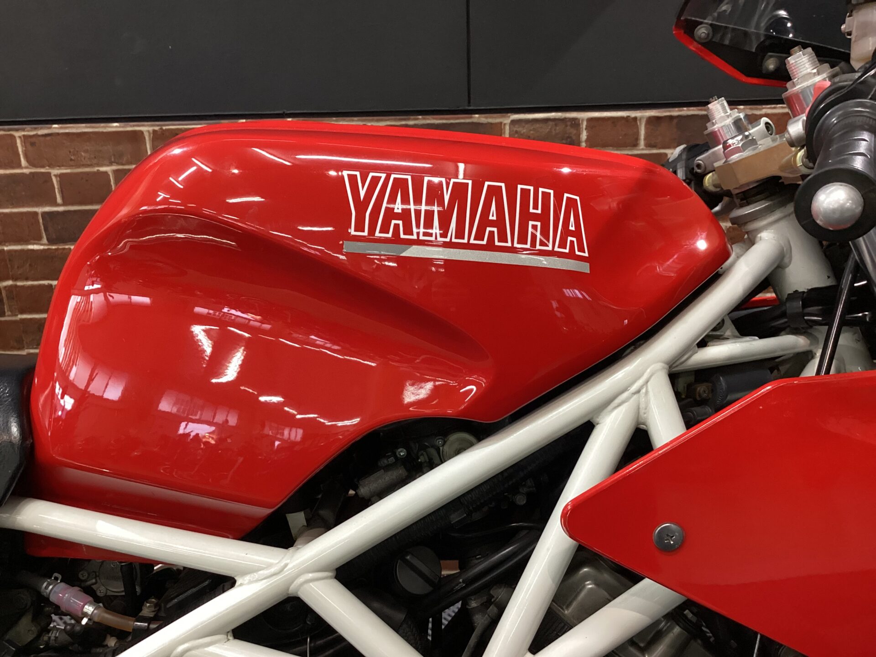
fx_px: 784
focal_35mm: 31
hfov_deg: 58.4
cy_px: 328
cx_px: 438
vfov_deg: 45.4
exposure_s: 1/60
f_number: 2.4
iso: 250
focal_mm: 3.3
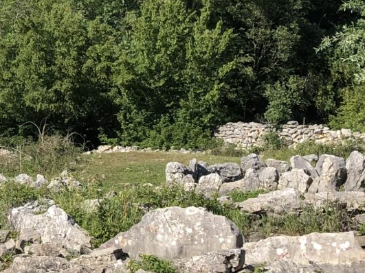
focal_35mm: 108
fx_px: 1139
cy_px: 136
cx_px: -81
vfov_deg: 13.7
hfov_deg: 17.3
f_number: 1.8
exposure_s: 1/1372
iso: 20
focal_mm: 4
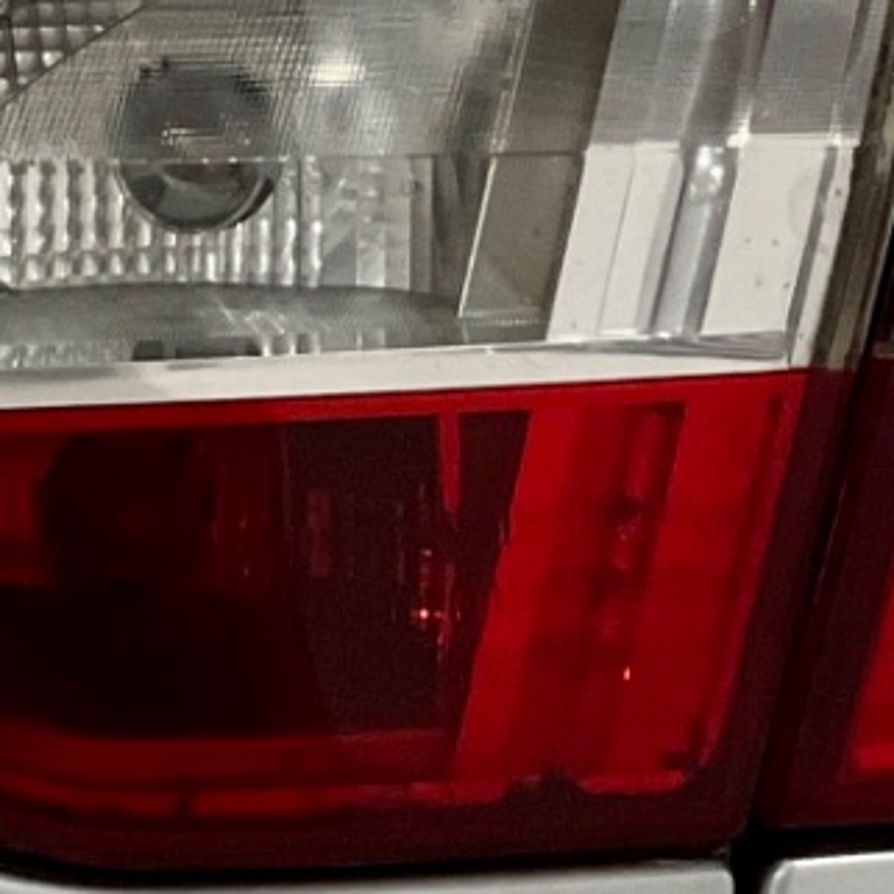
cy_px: 78
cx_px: 1515
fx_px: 11892
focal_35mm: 407
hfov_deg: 4.3
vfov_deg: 4.3
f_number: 2.8
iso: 200
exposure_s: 1/40
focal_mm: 9
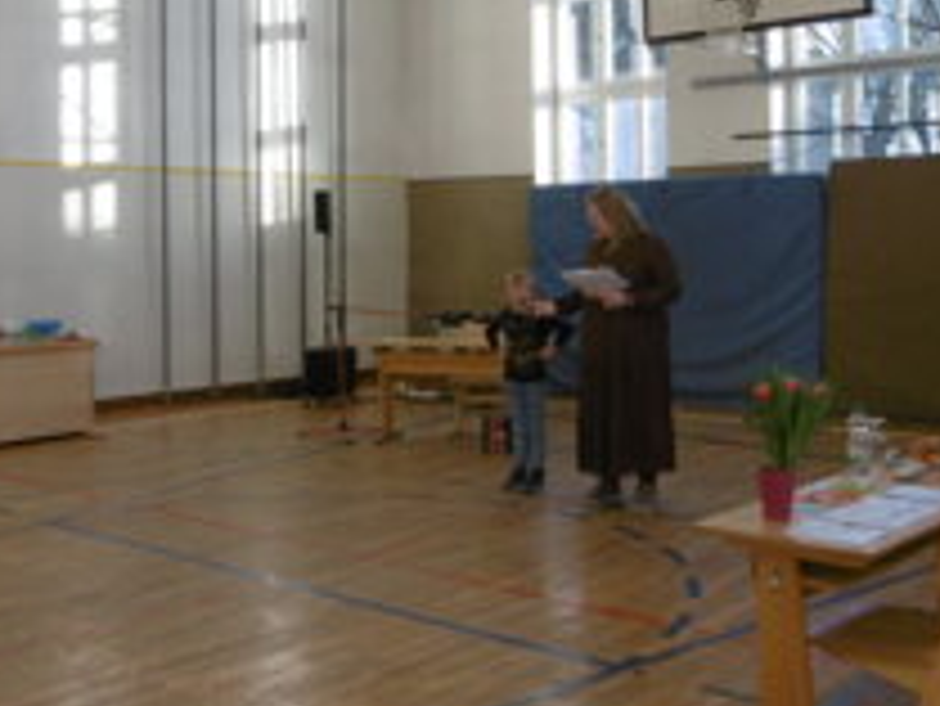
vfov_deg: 31.3
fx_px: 1250
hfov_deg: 41.0
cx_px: 562
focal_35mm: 46
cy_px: 229
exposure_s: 1/80
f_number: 3.1
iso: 100
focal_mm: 4.3
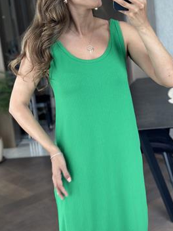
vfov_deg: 28.1
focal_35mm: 69
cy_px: 87
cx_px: 102
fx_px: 460
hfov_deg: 21.3
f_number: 1.78
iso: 125
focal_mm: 6.86
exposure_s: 1/77
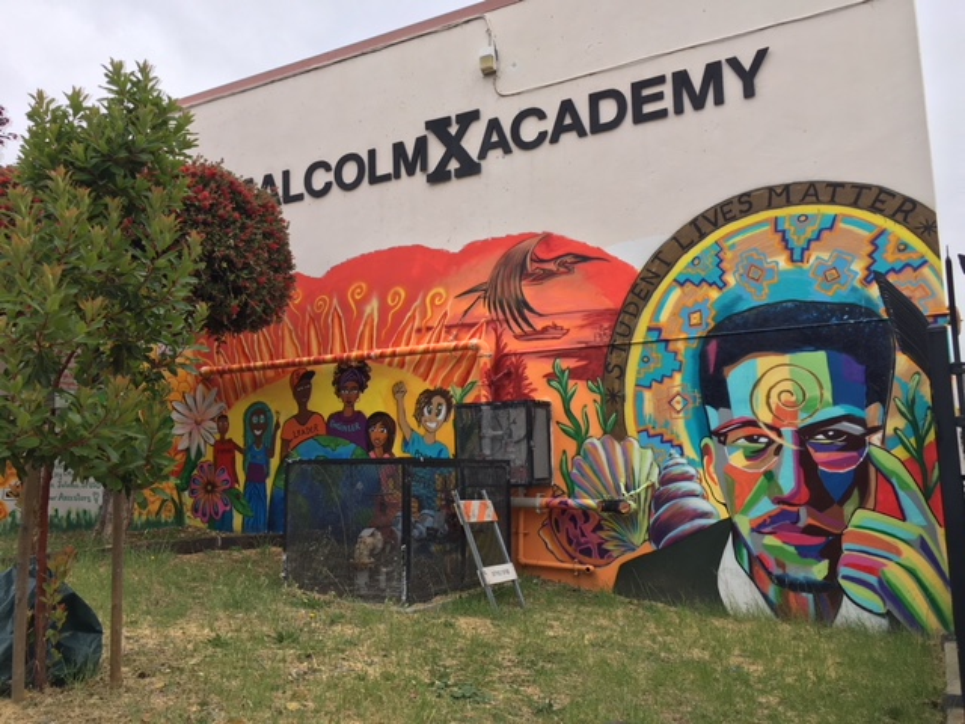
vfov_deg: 48.2
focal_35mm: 29
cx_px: 482
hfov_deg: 61.7
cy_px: 362
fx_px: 808
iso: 25
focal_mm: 4.15
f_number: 2.2
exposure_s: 1/641
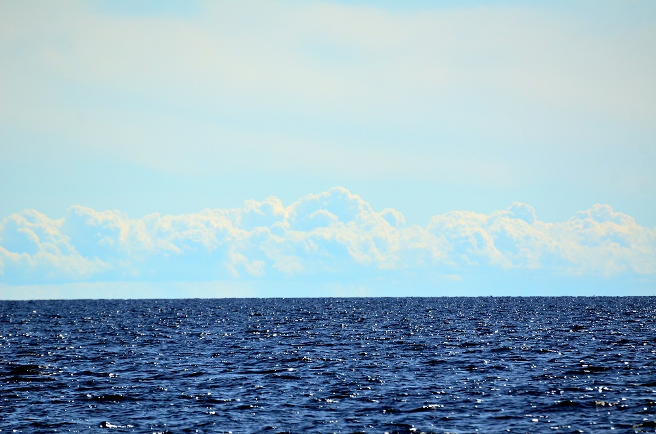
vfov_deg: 3.5
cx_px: 328
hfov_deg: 5.3
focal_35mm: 390
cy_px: 217
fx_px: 7090
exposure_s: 1/6400
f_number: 5.6
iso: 640
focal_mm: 260
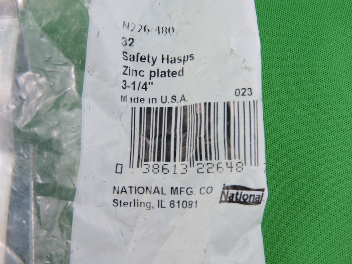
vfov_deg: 32.2
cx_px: 176
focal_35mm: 45
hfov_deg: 42.1
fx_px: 458
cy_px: 132
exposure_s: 1/30
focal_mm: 8.1
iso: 100
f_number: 4
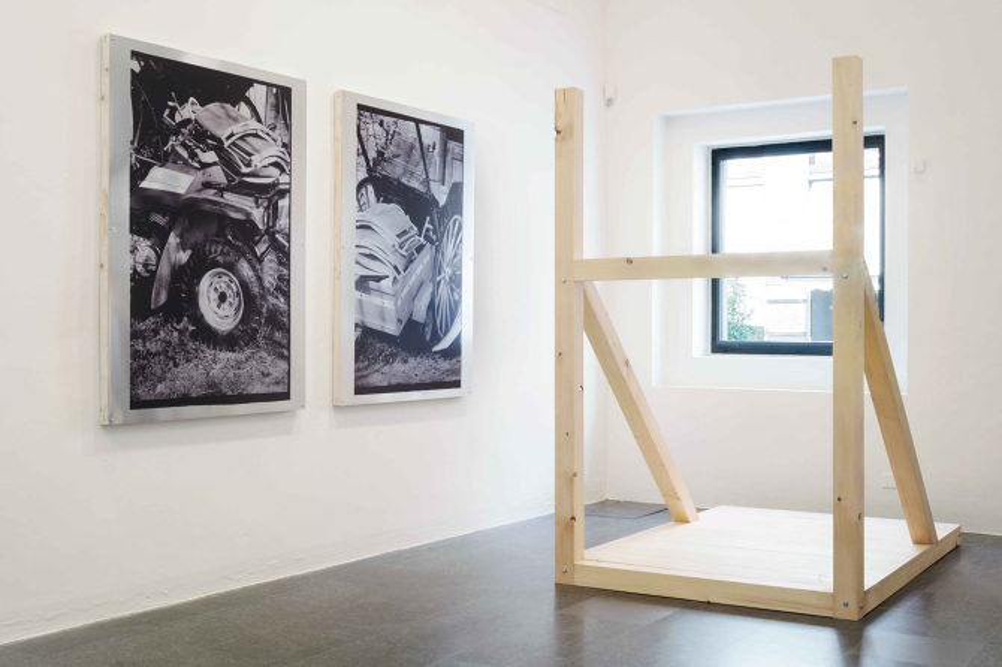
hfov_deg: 47.4
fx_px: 1141
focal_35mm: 41
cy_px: 334
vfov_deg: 32.6
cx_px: 501
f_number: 13
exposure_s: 1/2
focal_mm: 27
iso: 250
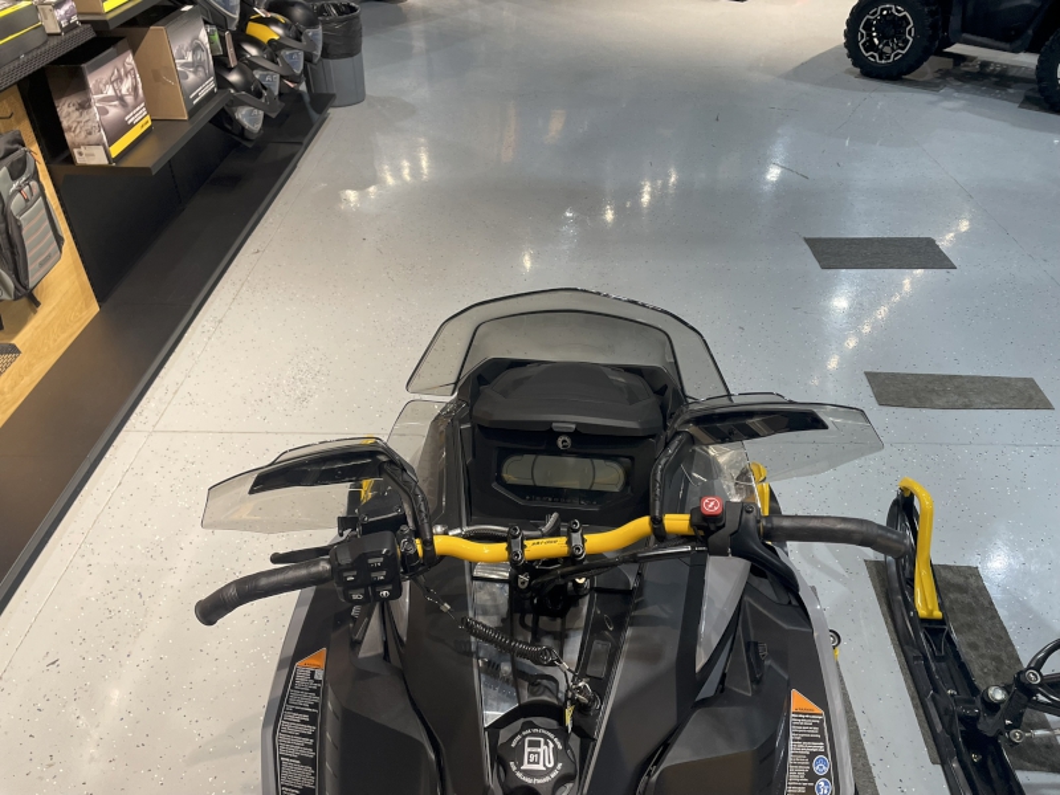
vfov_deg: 53.1
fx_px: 796
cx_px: 530
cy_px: 398
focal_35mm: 26
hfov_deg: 67.3
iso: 100
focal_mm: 4.2
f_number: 1.6
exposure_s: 1/120
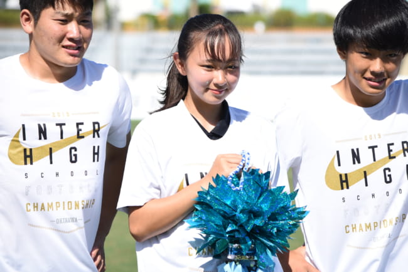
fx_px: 2211
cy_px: 136
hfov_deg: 10.5
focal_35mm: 195
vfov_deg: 7.1
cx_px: 204
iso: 200
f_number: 4.8
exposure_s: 1/1250
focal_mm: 130
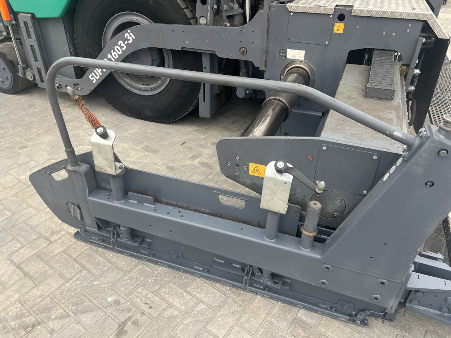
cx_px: 226
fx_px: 339
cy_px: 169
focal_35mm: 26
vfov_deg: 53.1
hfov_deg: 67.3
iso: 40
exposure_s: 1/284
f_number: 1.5
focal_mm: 5.7
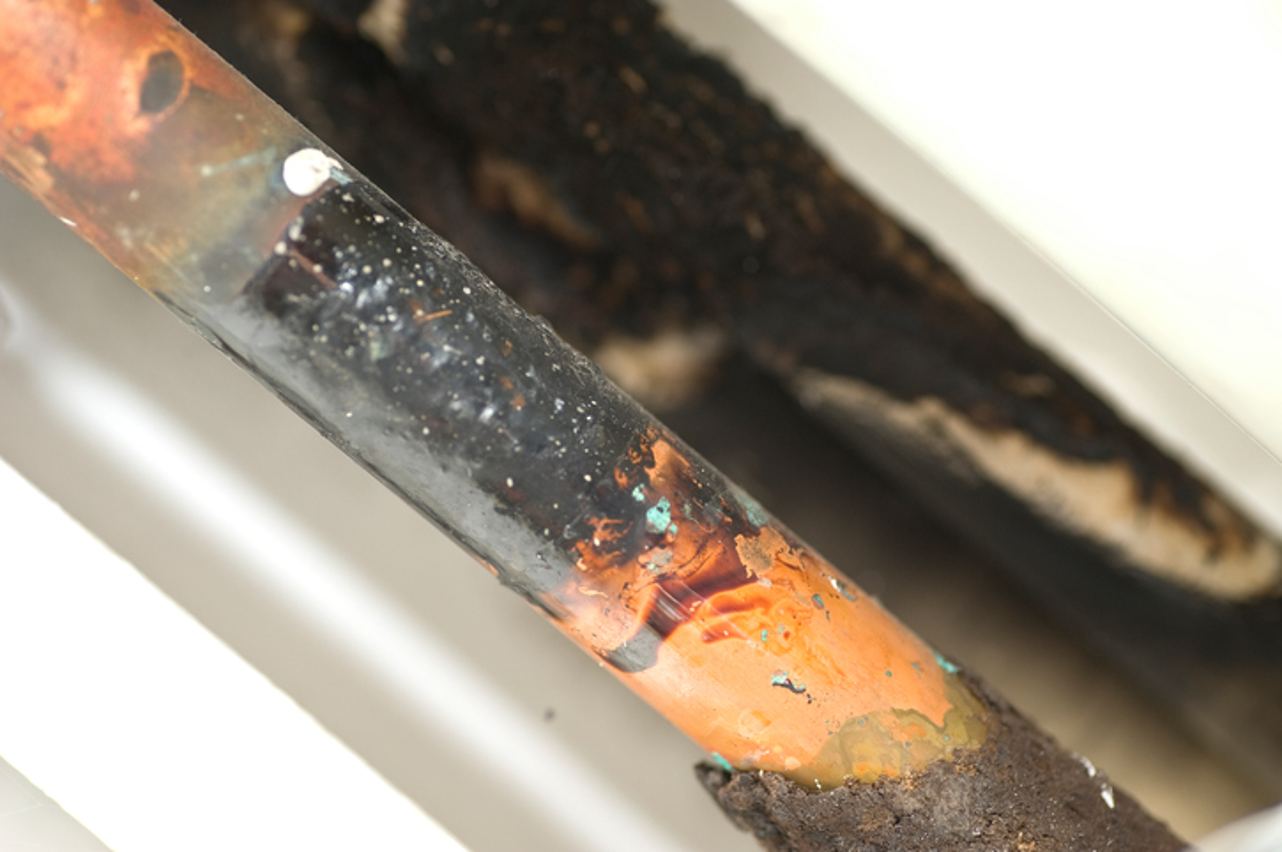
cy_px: 426
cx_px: 641
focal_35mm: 90
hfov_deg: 22.6
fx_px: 3202
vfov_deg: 15.2
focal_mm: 90
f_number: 5
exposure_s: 1/60
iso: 200
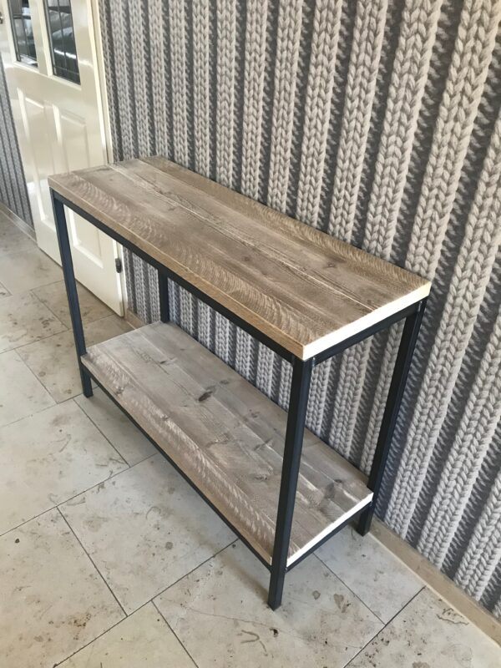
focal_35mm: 28
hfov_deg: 49.7
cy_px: 334
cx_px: 250
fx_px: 540
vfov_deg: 63.4
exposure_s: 1/17
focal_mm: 3.99
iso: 100
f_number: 1.8
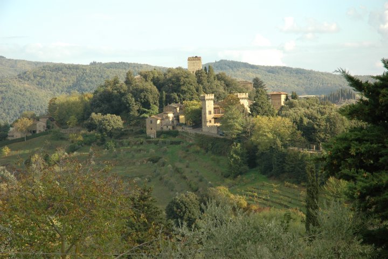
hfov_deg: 19.5
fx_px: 1132
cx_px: 194
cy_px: 130
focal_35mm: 105
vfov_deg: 13.0
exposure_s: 1/200
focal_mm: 70
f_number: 7.1
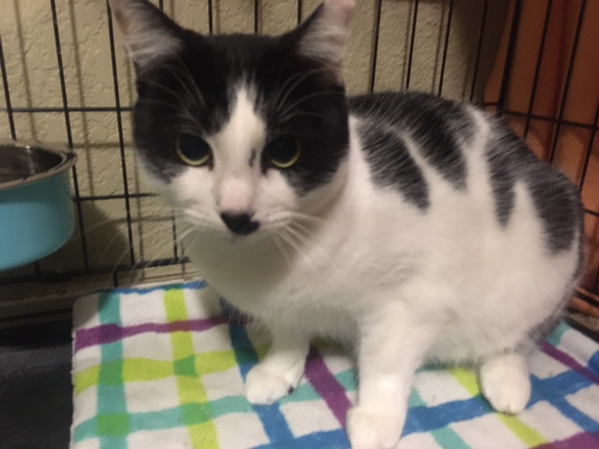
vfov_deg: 48.2
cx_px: 300
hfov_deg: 61.7
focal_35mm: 29
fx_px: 502
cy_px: 224
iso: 400
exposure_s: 1/15
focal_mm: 4.15
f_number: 2.2
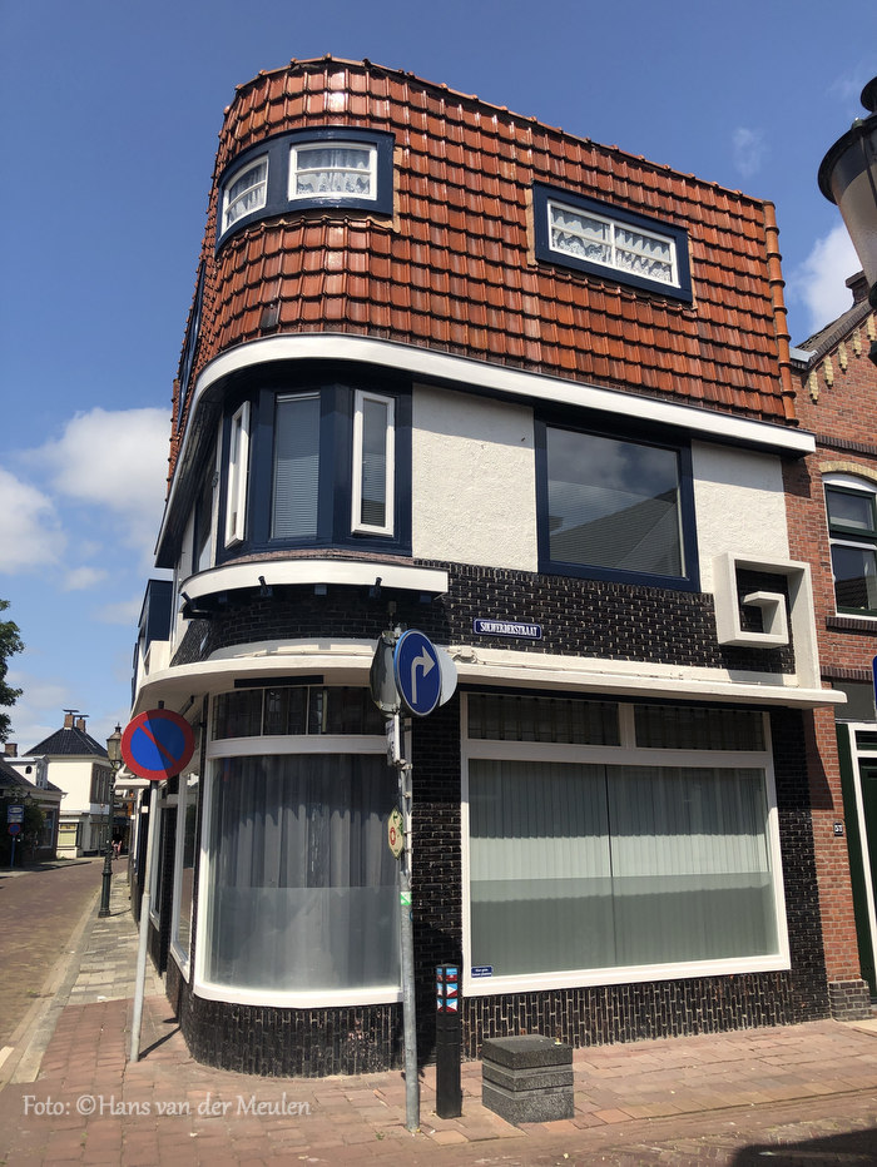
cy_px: 584
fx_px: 945
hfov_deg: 49.8
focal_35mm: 28
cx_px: 438
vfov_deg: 63.4
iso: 20
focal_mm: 3.99
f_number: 1.8
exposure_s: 1/2208
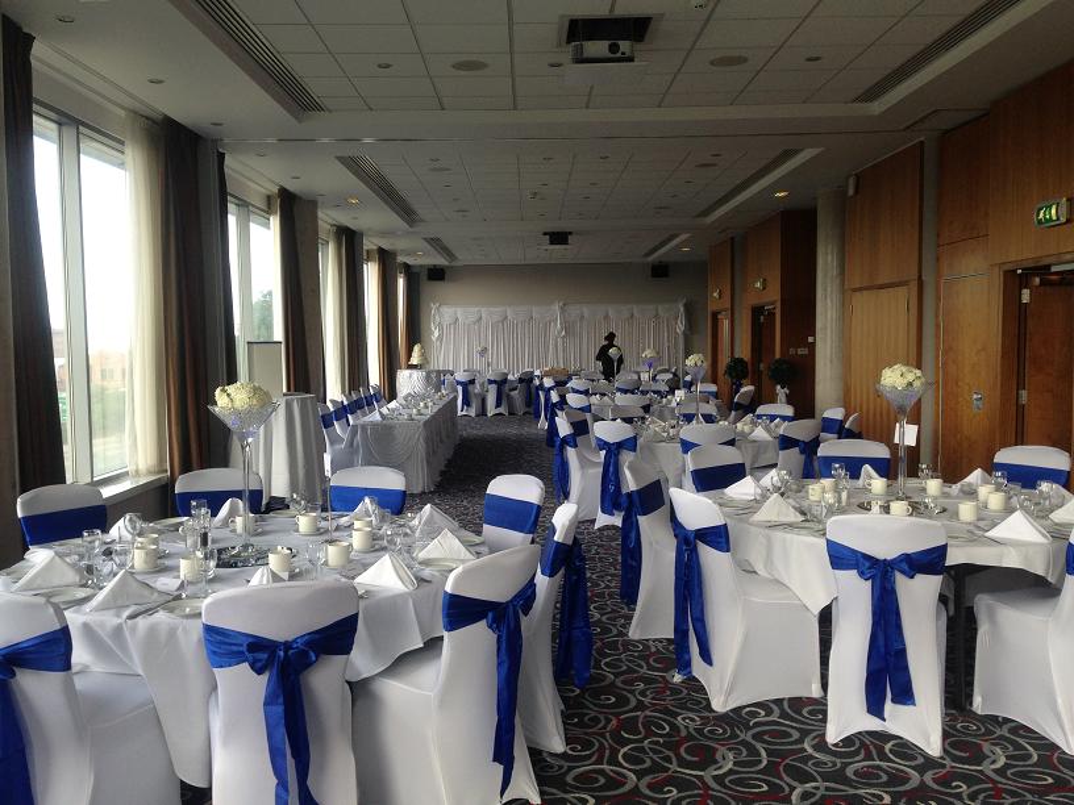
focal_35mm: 33
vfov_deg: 42.9
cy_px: 402
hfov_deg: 55.4
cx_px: 537
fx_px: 1024
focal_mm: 4.13
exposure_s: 1/120
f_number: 2.4
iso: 64
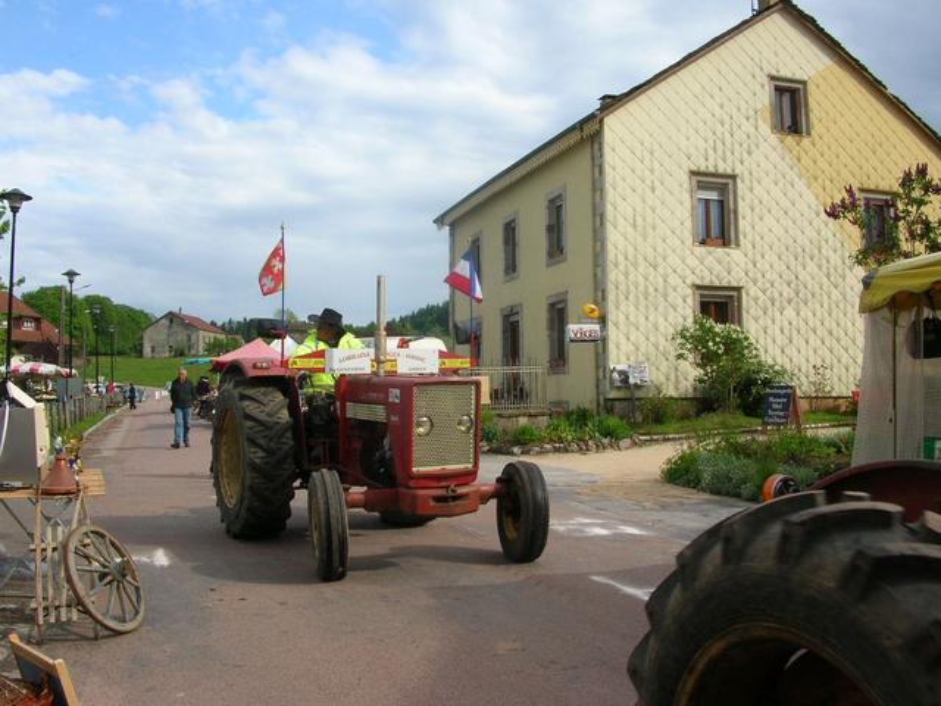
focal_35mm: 35
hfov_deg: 52.6
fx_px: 951
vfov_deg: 40.7
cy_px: 353
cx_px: 470
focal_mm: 5.8
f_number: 5.6
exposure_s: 1/182
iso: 50
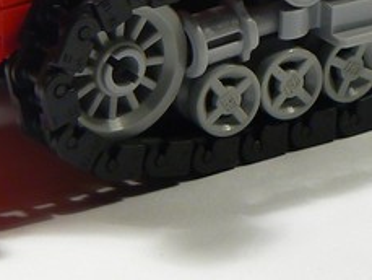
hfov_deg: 7.7
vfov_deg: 5.7
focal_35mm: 258
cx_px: 164
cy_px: -166
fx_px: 2774
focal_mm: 12.4
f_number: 3.2
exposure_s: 1/15
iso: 80
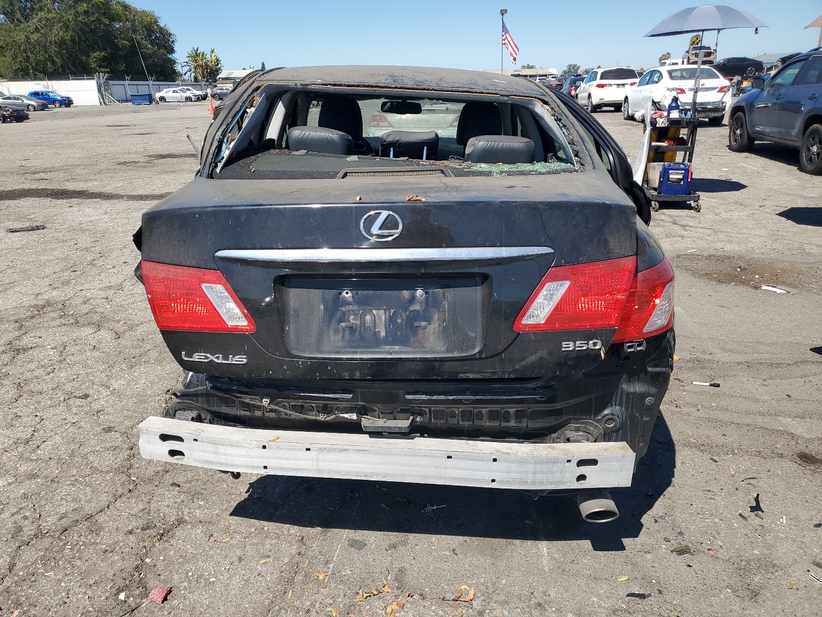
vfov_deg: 53.1
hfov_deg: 67.3
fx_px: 617
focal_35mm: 26
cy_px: 308
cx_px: 411
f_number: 1.5
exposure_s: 1/2500
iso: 50
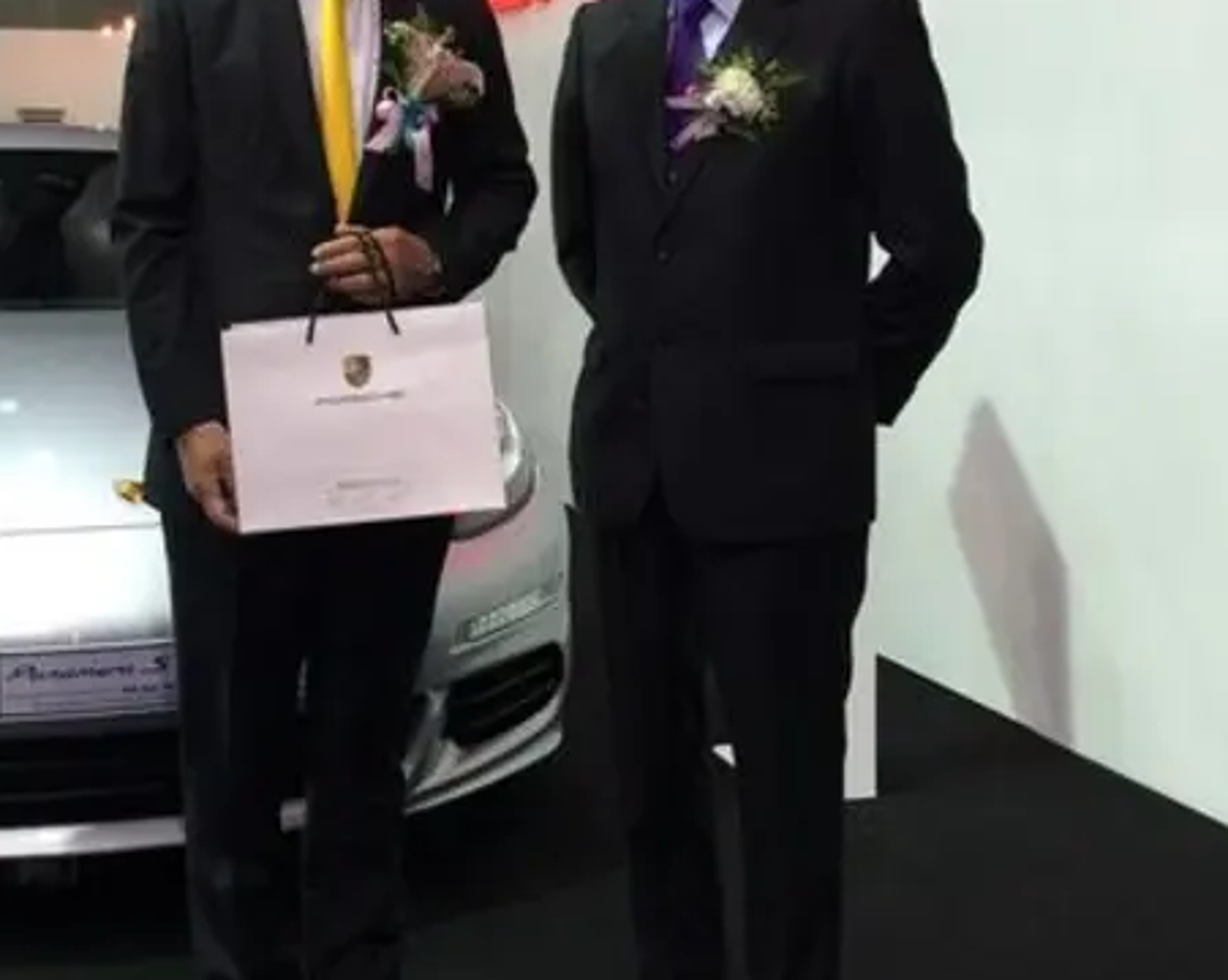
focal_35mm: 49
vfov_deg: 30.6
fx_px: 1779
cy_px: 342
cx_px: 302
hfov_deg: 37.1
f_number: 2.2
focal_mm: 4.15
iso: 64
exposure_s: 1/33
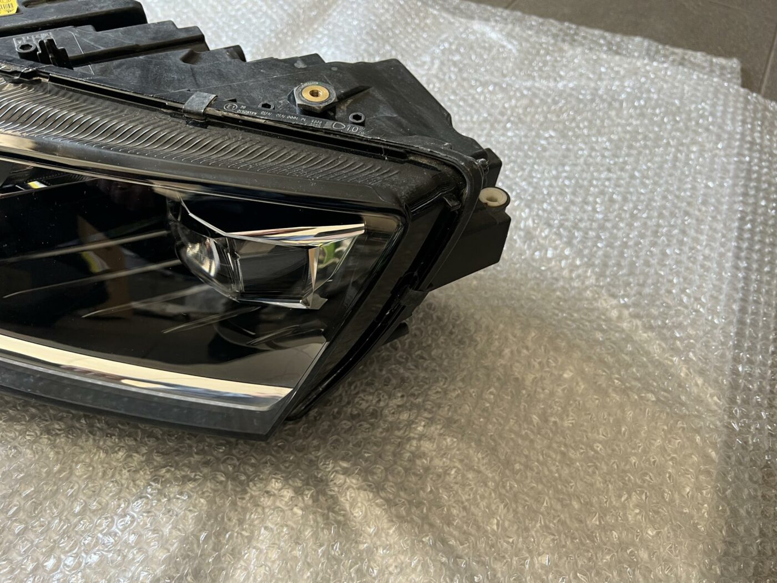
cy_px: 292
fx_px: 584
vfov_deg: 53.1
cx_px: 388
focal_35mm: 26
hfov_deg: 67.3
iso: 160
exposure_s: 1/60
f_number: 1.5
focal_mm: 5.7
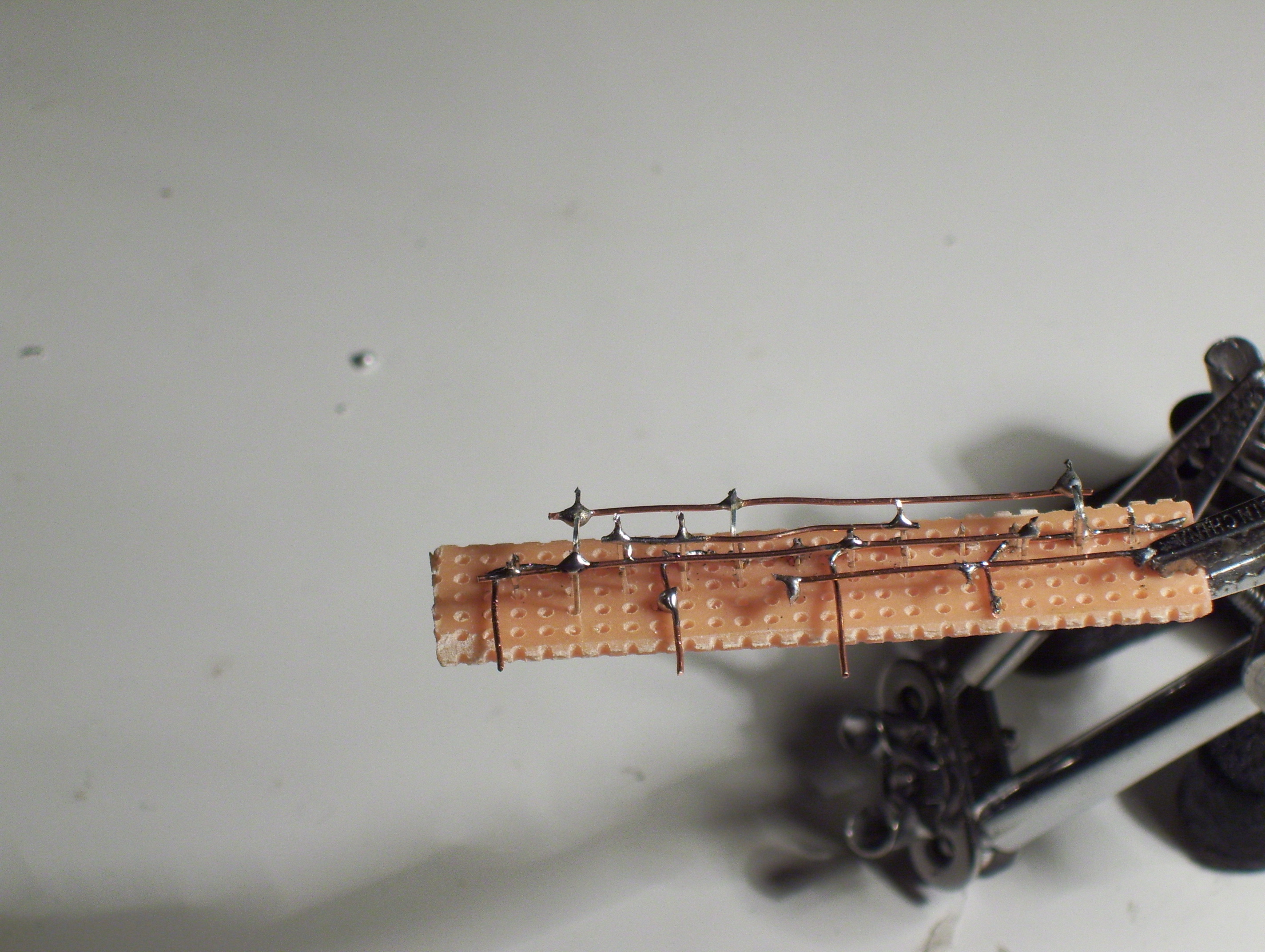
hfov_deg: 18.2
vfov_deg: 13.7
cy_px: 476
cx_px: 632
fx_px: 3952
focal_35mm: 108
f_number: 4.6
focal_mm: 18
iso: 160
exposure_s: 1/20
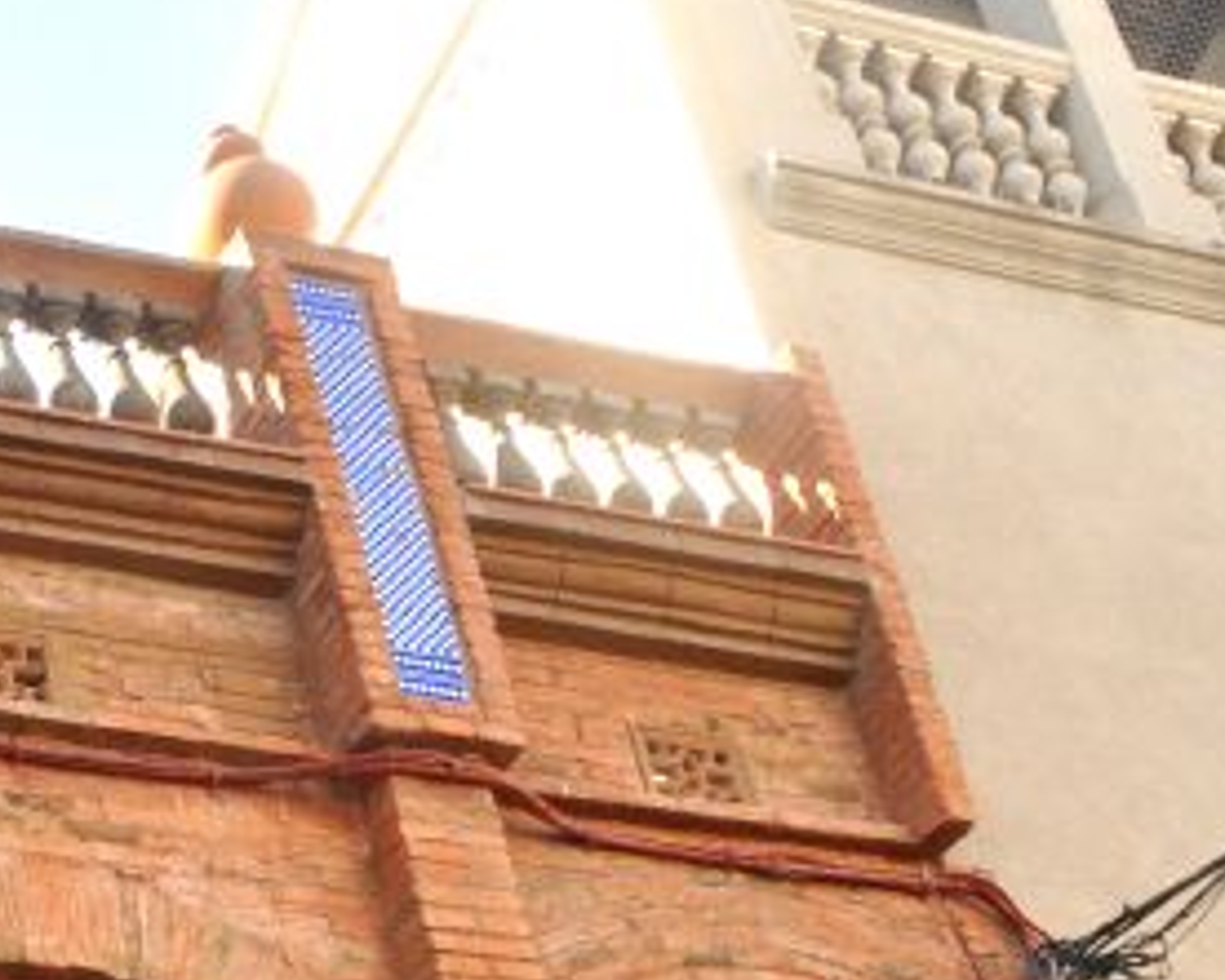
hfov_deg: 18.4
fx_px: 3409
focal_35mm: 94
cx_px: -524
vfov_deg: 15.3
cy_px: 1406
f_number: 8
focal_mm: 18
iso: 500
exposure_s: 1/200
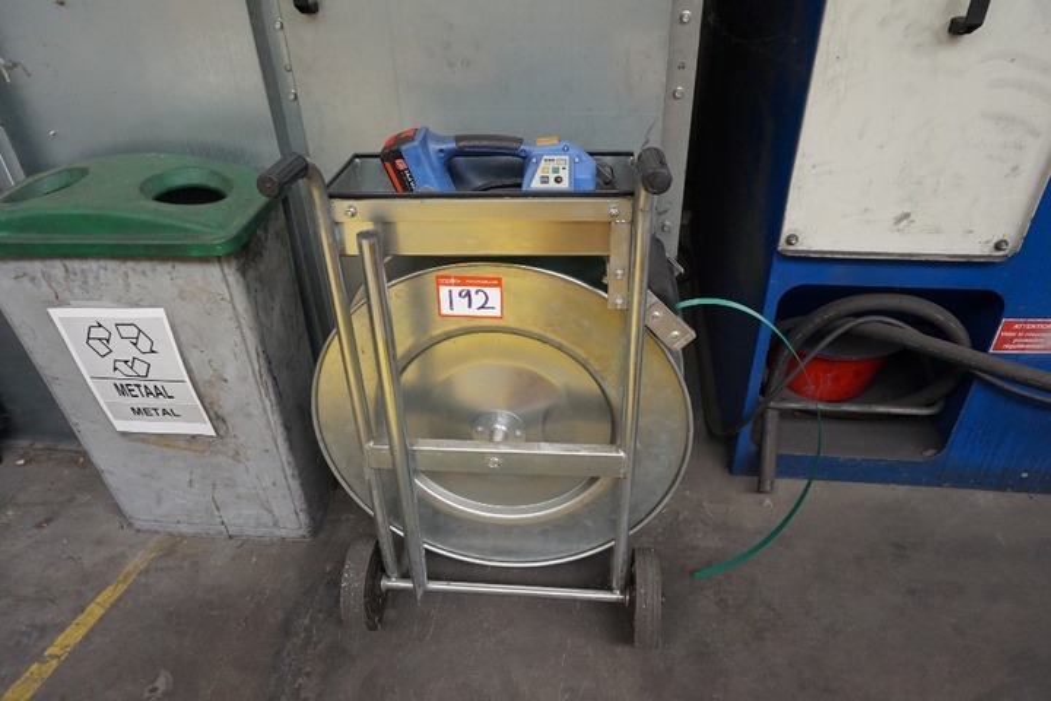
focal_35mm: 24
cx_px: 526
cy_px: 350
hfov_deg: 73.7
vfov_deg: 53.1
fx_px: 701
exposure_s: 1/160
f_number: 4
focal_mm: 16
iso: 1250
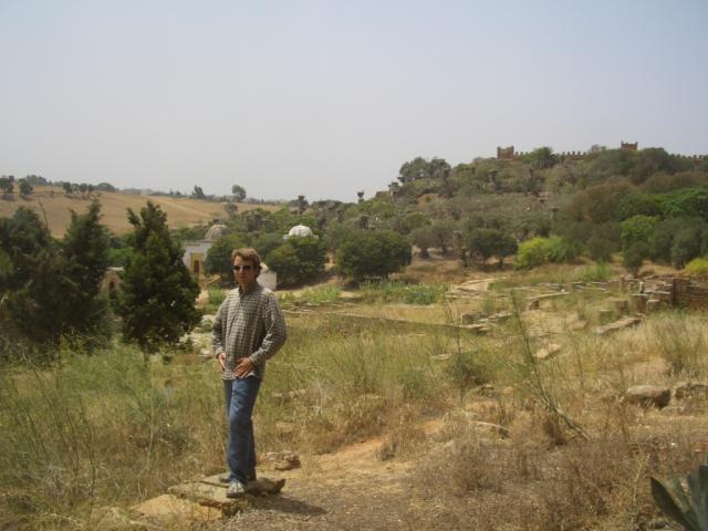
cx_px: 354
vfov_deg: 40.7
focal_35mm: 35
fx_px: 716
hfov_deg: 52.6
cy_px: 266
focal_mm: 5.8
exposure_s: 1/500
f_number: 4.3
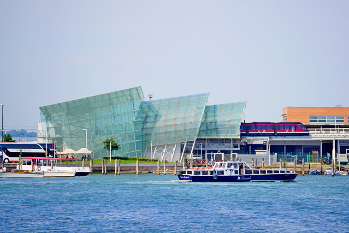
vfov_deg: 4.1
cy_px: 111
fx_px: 3229
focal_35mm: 333
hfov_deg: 6.2
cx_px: 194
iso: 100
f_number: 6.3
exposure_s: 1/320
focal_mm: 280
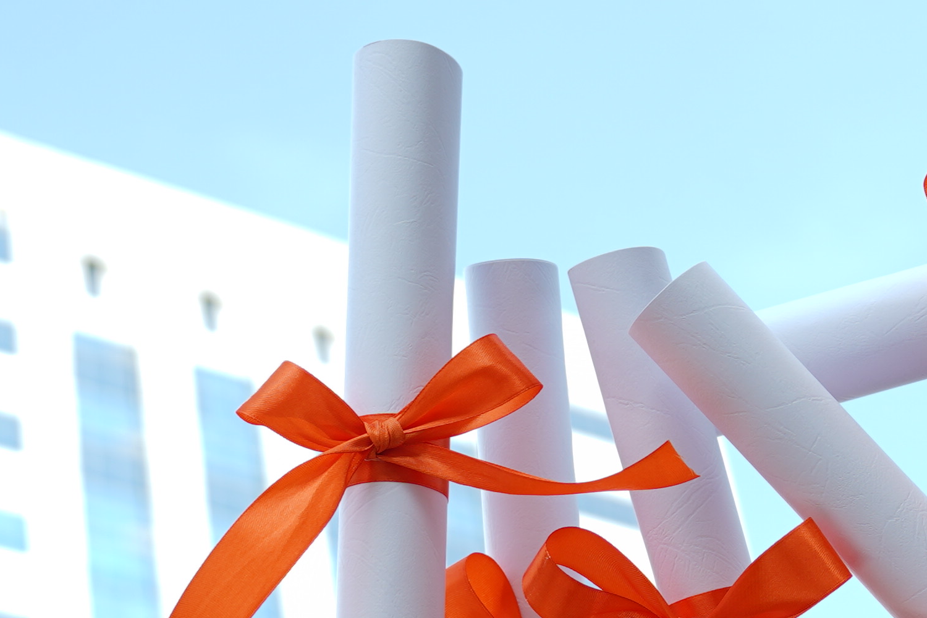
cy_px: 682
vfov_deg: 10.6
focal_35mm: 128
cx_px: 1224
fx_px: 3296
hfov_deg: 15.2
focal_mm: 32
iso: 64
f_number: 2.8
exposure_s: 1/320
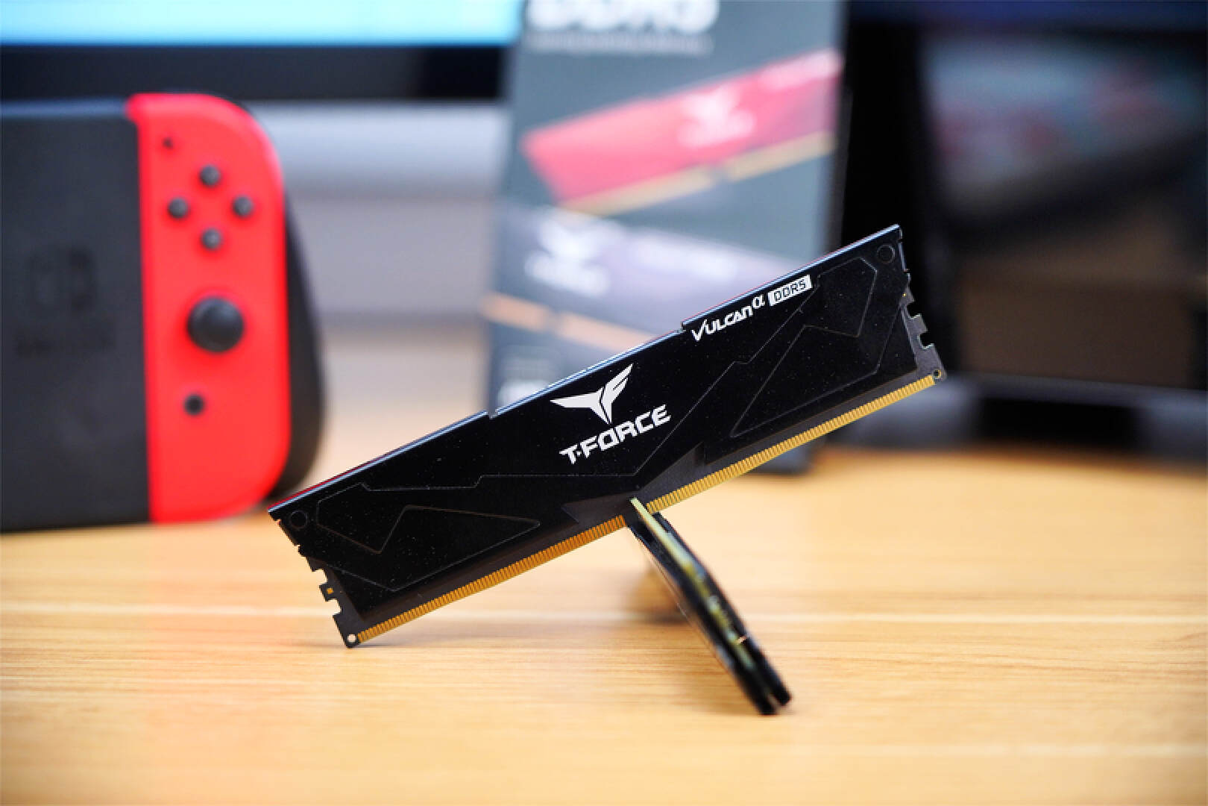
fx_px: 3221
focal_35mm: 96
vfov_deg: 14.3
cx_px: 604
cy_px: 403
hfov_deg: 21.2
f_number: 4
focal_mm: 96
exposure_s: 1/100
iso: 640
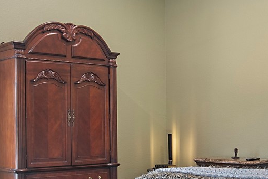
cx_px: 171
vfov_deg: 21.1
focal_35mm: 64
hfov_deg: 31.3
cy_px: 120
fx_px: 476
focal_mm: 10
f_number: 11
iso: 100
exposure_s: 1/4
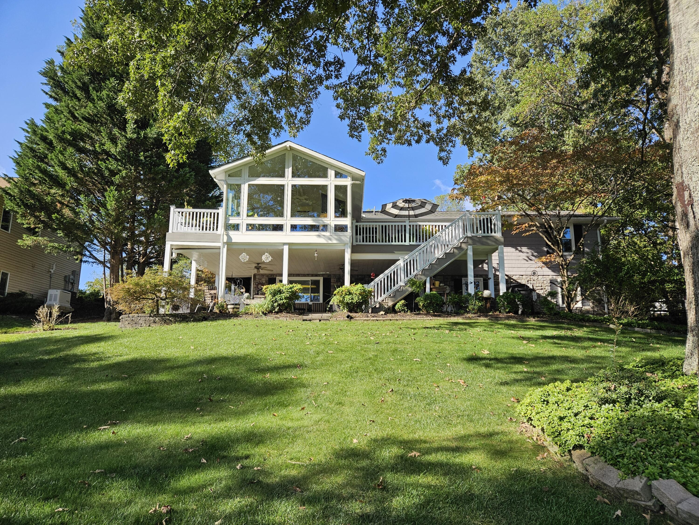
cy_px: 262
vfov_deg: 58.9
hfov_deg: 73.9
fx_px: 464
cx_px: 350
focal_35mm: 23
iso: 40
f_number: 1.8
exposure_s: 1/1218
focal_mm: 5.4
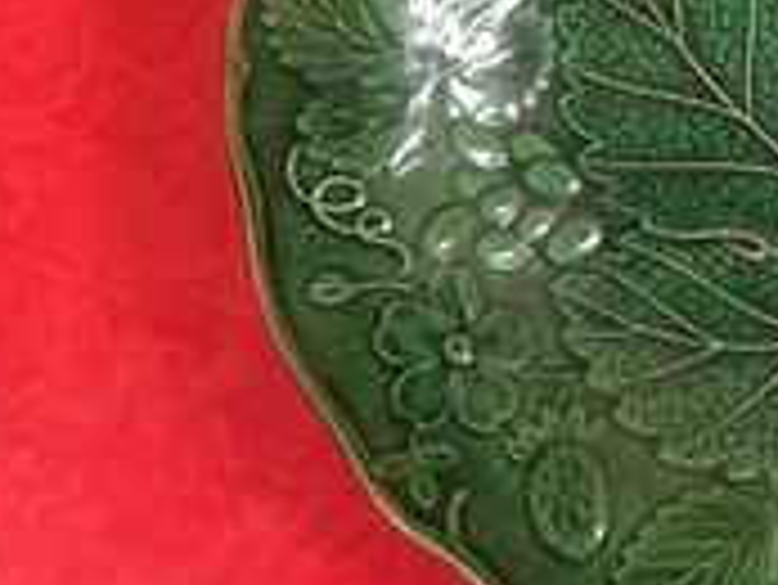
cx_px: 693
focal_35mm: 67
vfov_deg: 21.7
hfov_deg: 27.9
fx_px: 1507
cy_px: 126
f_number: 2.2
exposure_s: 1/17
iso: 200
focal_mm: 4.15
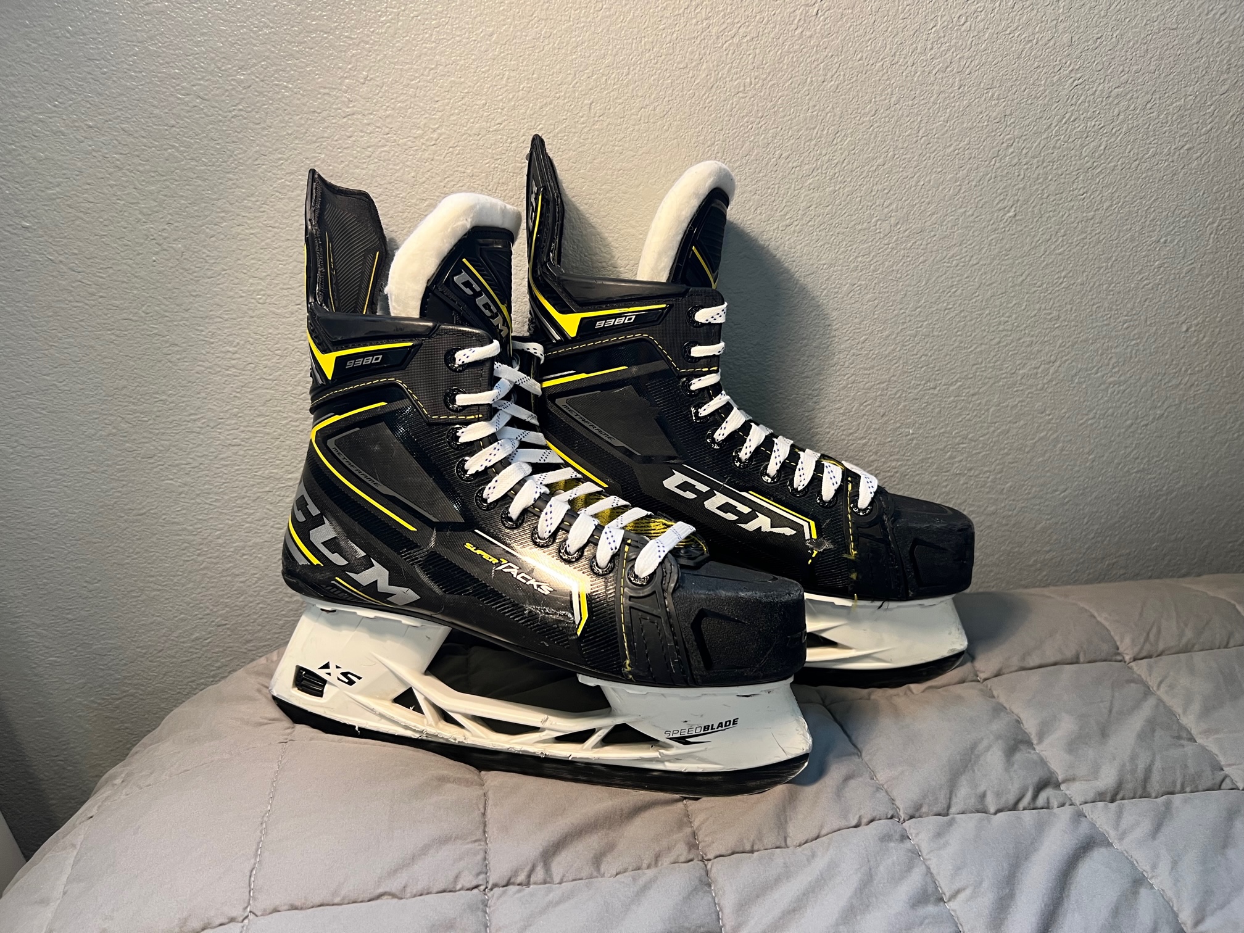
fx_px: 934
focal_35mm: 26
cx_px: 622
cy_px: 466
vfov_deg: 53.1
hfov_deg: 67.3
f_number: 1.5
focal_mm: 5.7
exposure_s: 1/60
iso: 125
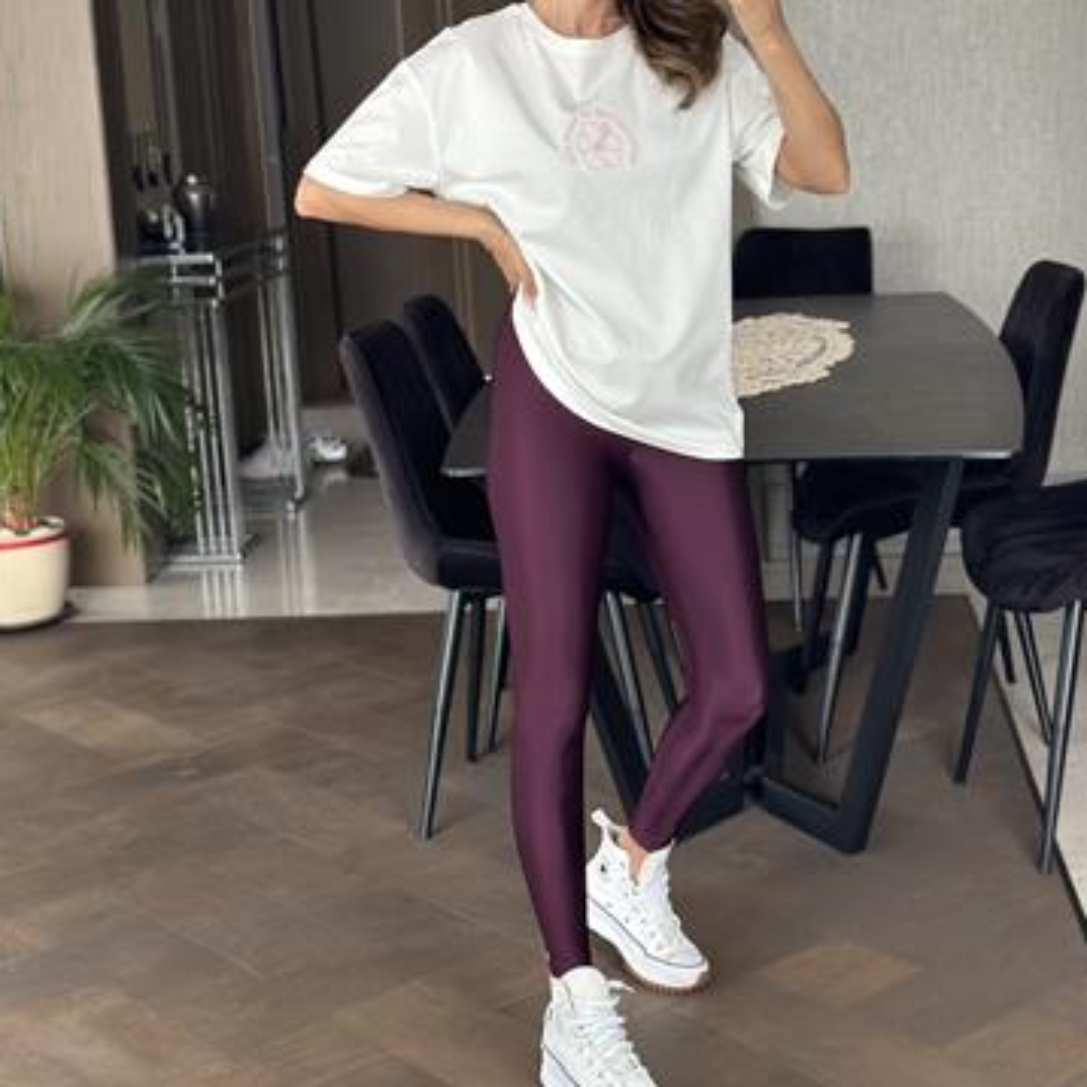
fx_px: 2132
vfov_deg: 28.6
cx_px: 568
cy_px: 452
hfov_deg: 28.6
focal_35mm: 60
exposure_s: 1/60
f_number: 1.78
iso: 200
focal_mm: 6.86
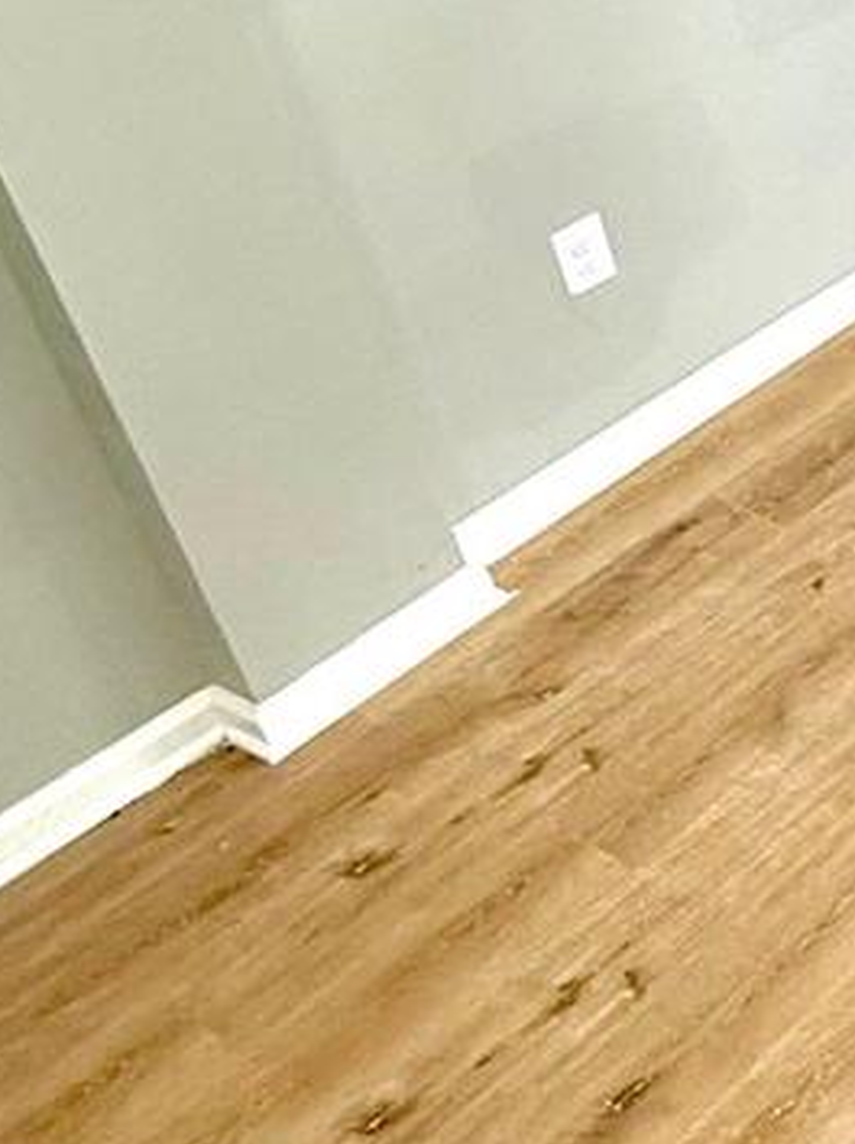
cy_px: 94
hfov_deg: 17.9
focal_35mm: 61
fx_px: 2013
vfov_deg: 30.2
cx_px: 1636
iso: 100
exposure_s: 1/120
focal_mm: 2.22
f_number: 2.2
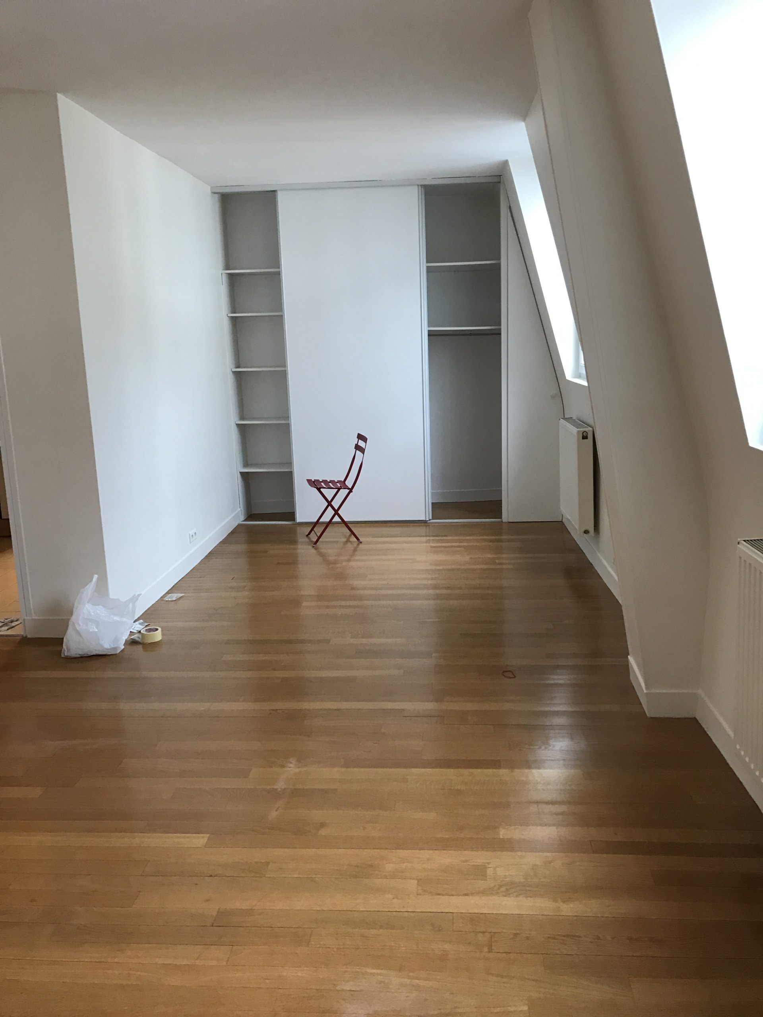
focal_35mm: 28
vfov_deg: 63.4
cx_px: 382
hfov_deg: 49.7
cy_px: 508
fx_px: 823
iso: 40
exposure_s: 1/20
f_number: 1.8
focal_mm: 3.99
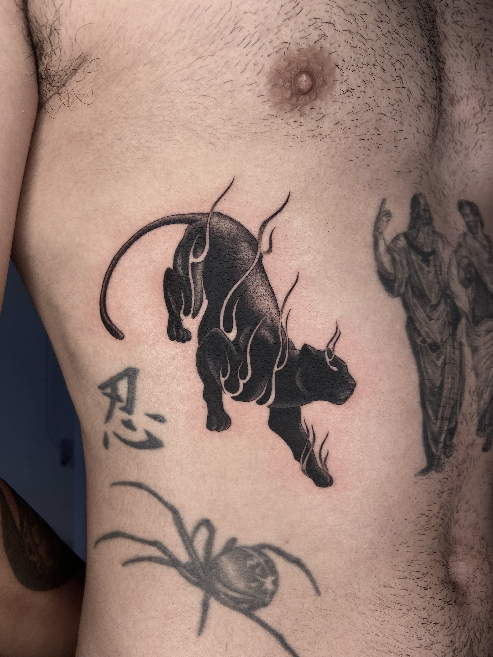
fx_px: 494
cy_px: 328
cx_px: 246
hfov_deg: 53.1
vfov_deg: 67.3
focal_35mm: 26
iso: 32
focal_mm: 4.25
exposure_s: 1/259
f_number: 1.8
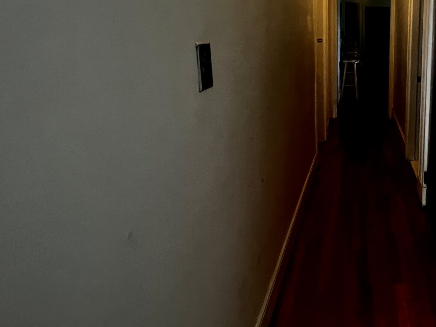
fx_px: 327
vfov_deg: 51.0
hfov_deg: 60.0
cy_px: 85
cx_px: 369
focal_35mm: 26
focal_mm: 1.57
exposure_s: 1/60
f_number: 1.8
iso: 640
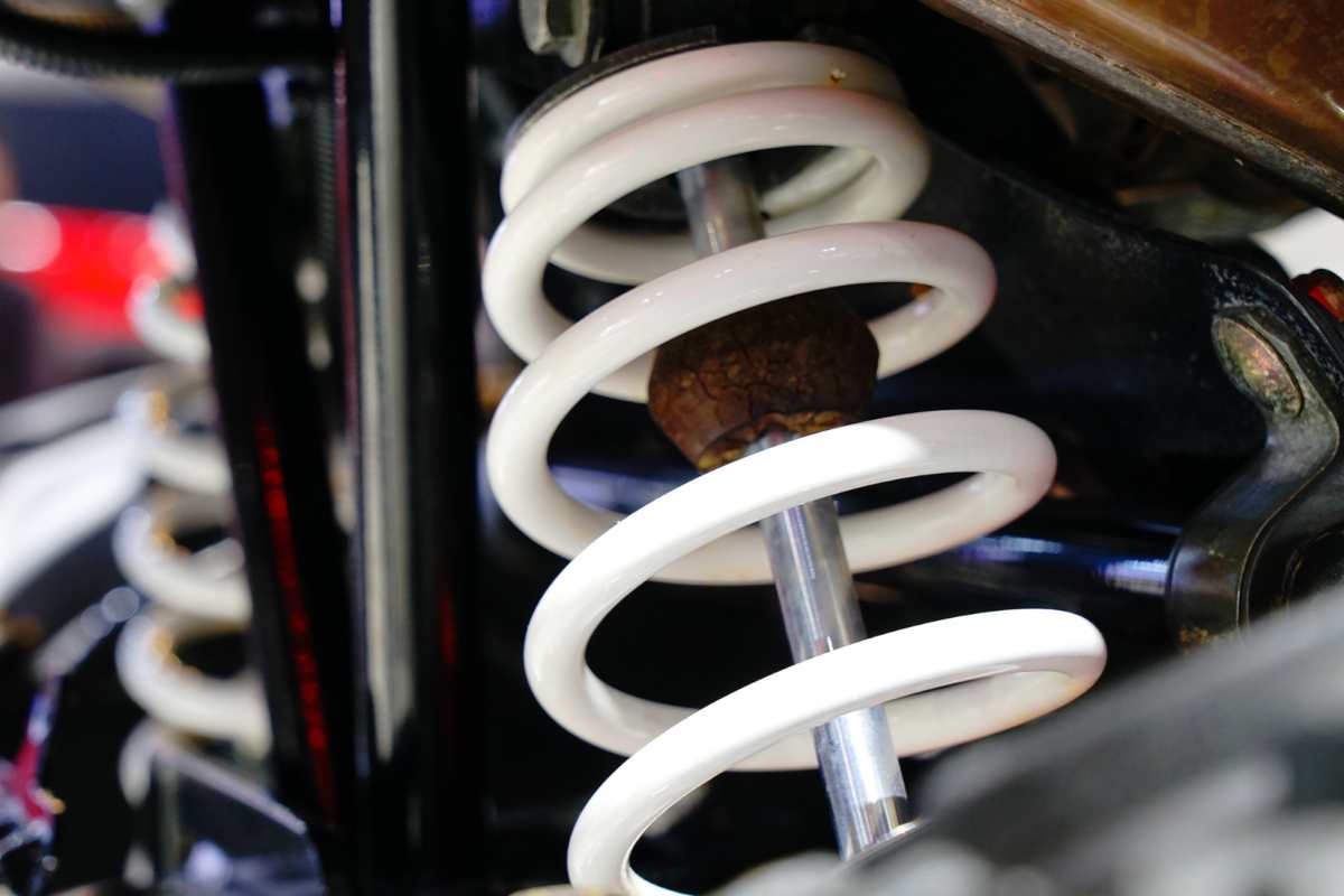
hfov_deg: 20.0
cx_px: 672
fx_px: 3808
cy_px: 448
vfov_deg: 13.4
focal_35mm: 102
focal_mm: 102
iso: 640
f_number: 8
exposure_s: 1/25
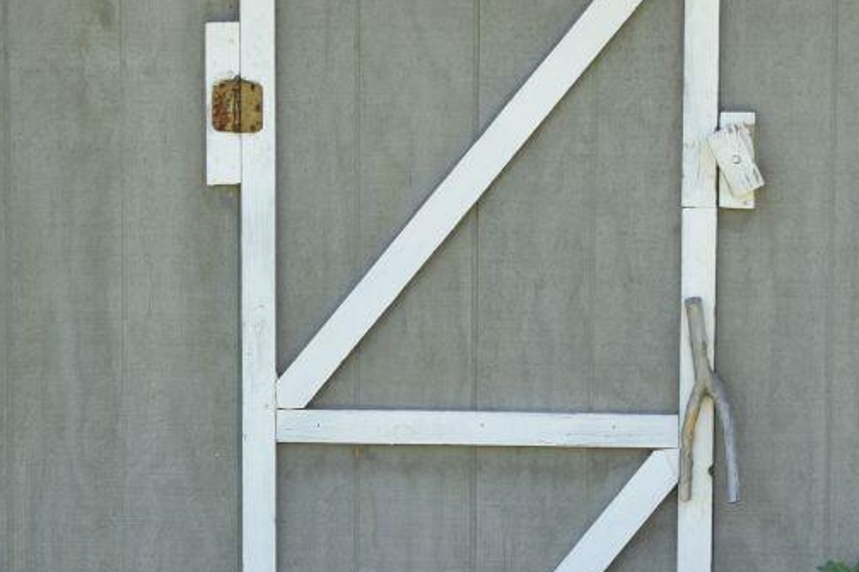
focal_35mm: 197
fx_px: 4699
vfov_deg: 7.0
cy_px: 384
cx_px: 415
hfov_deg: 10.4
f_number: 8
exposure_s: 1/250
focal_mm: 44
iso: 320
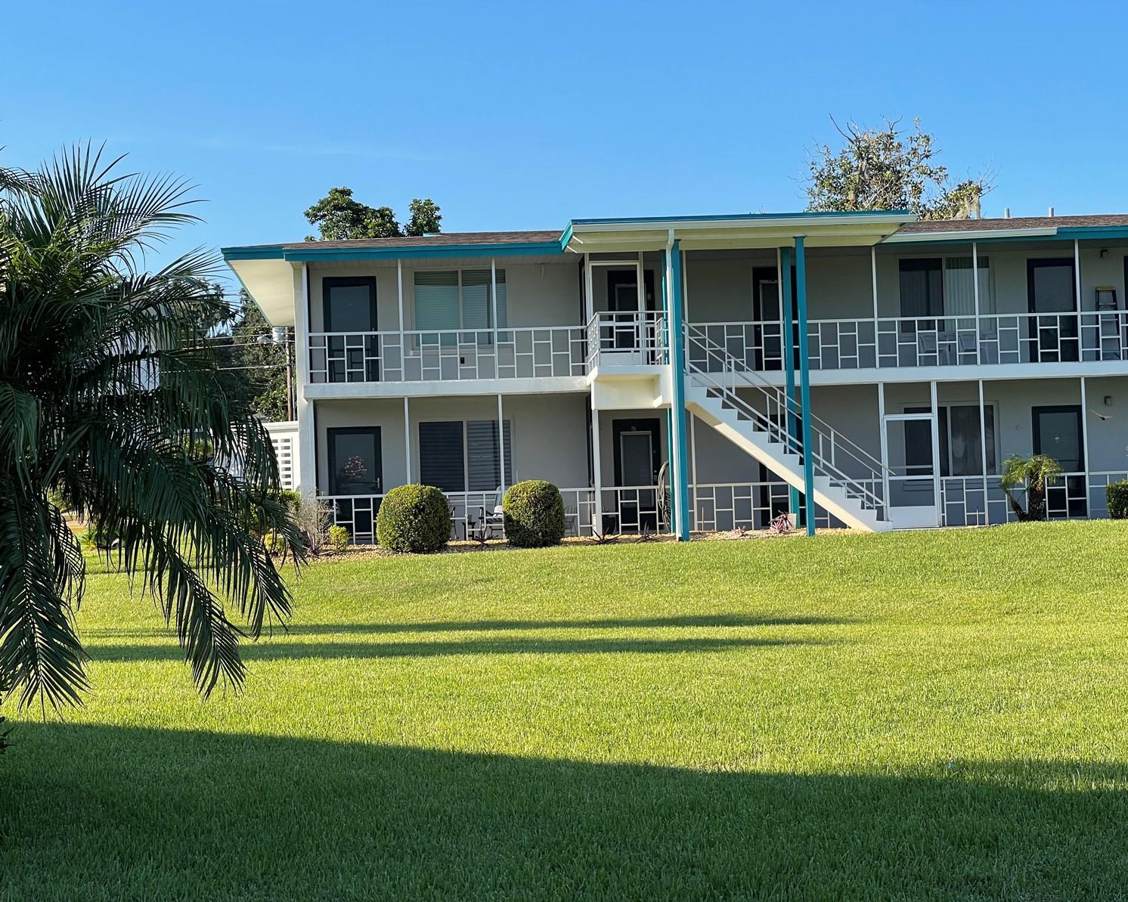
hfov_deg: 28.3
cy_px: 451
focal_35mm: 67
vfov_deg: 22.8
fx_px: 2236
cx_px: 592
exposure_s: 1/595
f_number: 2.2
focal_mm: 7.5
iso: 20
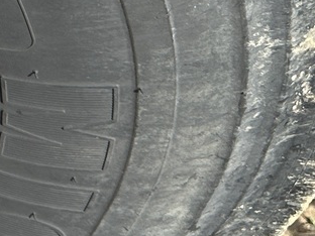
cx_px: -502
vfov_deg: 9.2
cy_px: -169
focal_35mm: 155
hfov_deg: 10.5
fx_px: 1410
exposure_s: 1/2525
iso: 80
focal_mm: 6.86
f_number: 1.78
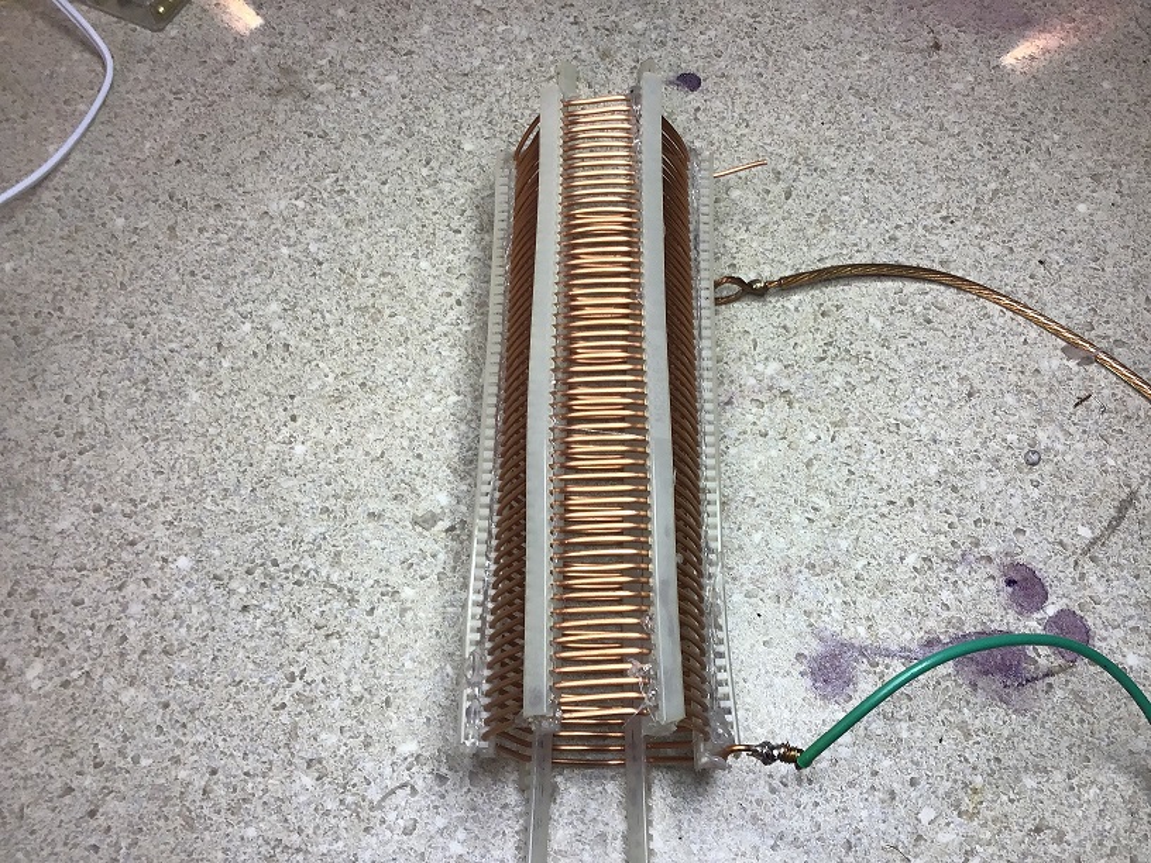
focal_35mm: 31
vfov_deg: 45.4
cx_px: 576
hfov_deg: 58.4
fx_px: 1031
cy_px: 432
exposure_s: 1/60
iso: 32
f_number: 2.4
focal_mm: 3.3
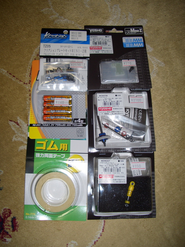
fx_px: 249
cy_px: 124
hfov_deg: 40.7
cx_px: 92
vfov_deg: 52.6
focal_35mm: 35
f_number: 2.6
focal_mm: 5.8
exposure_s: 1/60
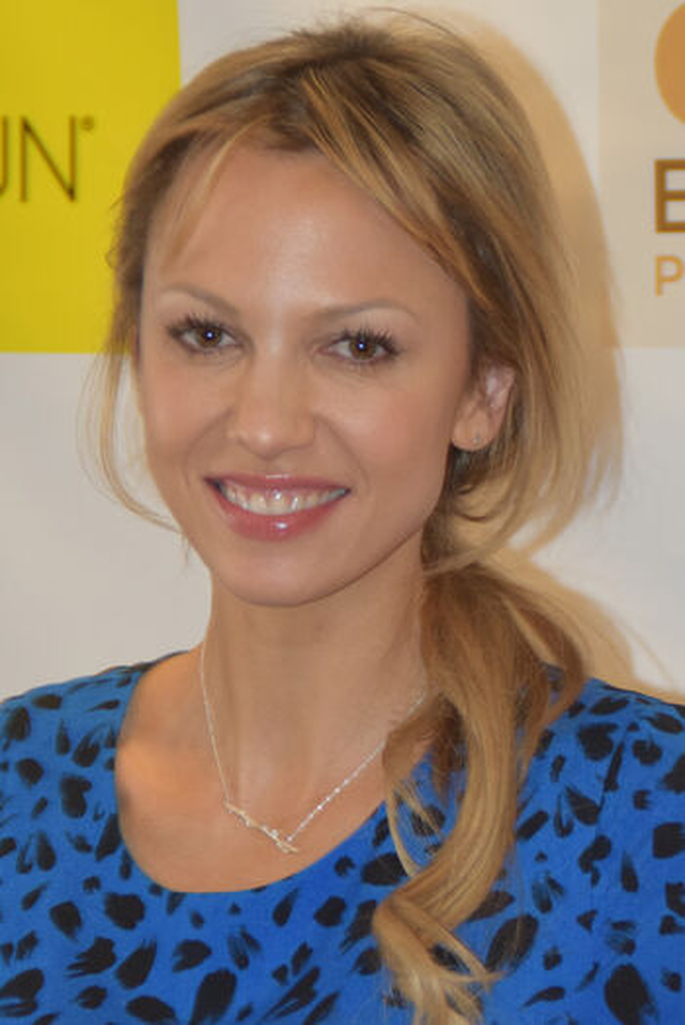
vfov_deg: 15.9
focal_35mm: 129
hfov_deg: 10.6
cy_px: 512
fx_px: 3677
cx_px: 342
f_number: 5.6
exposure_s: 1/60
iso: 1400
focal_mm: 86
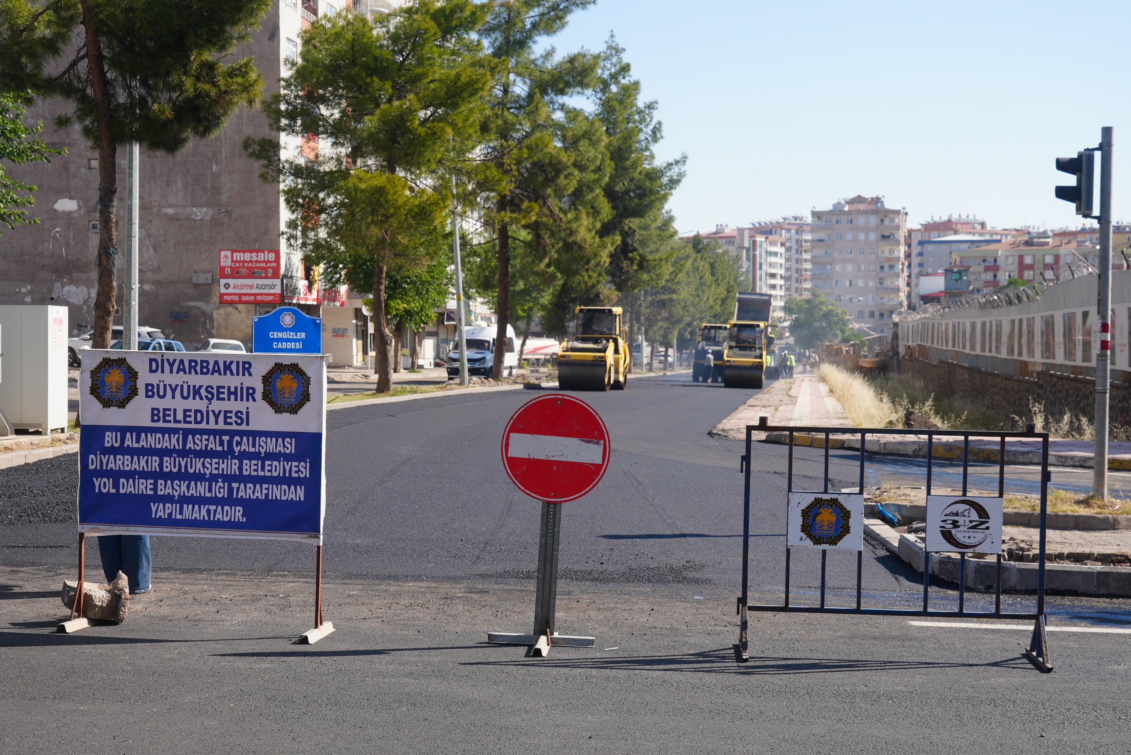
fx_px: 1635
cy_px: 378
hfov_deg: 38.2
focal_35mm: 52
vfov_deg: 26.0
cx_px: 566
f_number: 10
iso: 80
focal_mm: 52
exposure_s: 1/100
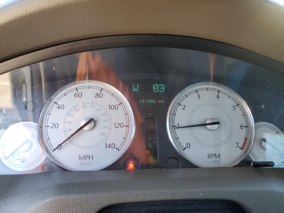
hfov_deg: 67.3
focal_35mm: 26
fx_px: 213
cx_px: 142
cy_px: 106
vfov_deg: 53.1
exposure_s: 1/120
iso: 54
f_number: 1.5
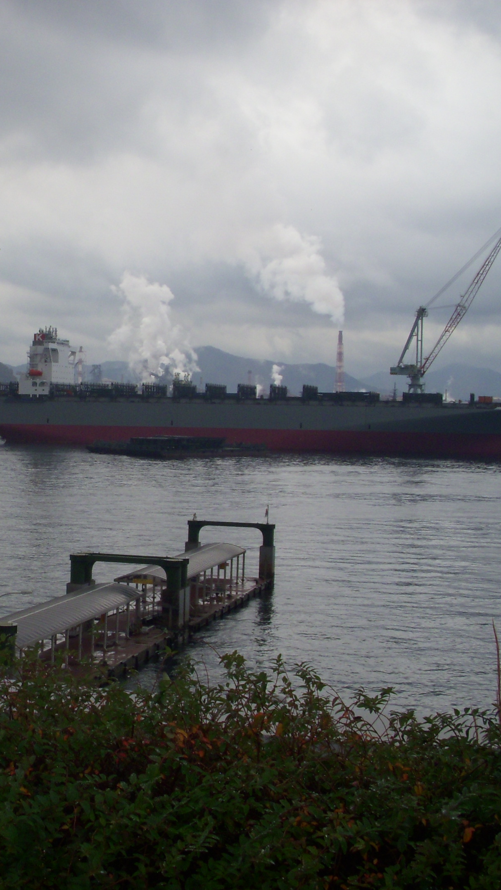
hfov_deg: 19.9
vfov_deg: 35.4
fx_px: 1393
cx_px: 36
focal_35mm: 59
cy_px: 438
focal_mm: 6.3
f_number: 3.3
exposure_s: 1/800
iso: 100
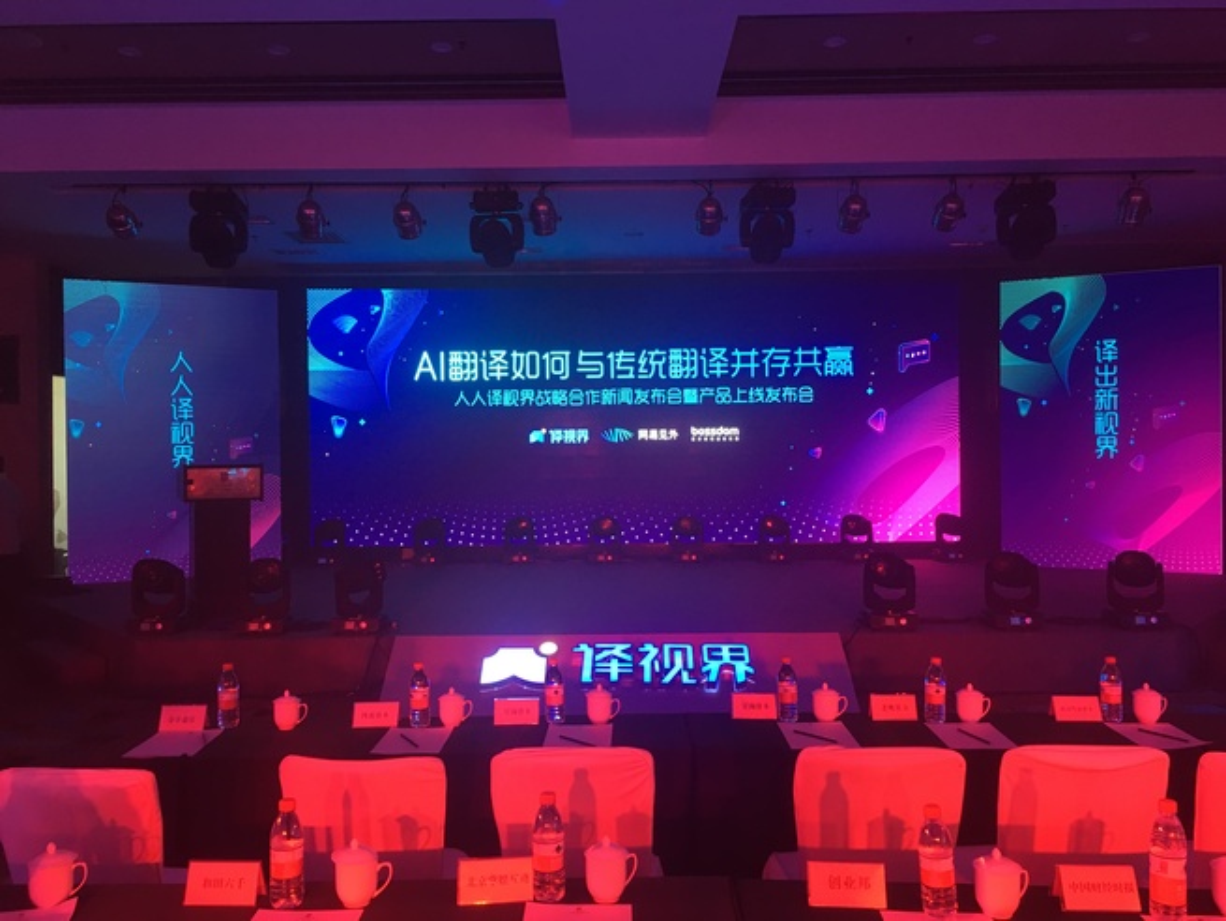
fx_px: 1028
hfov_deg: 61.6
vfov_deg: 48.3
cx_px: 613
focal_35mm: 29
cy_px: 460
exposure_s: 1/33
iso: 100
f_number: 2.2
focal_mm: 4.15
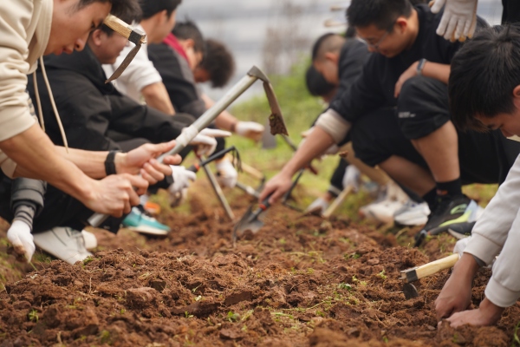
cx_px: 260
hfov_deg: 10.3
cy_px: 174
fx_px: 2889
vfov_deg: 6.9
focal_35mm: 200
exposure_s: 1/250
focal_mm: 200
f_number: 5.6
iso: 100
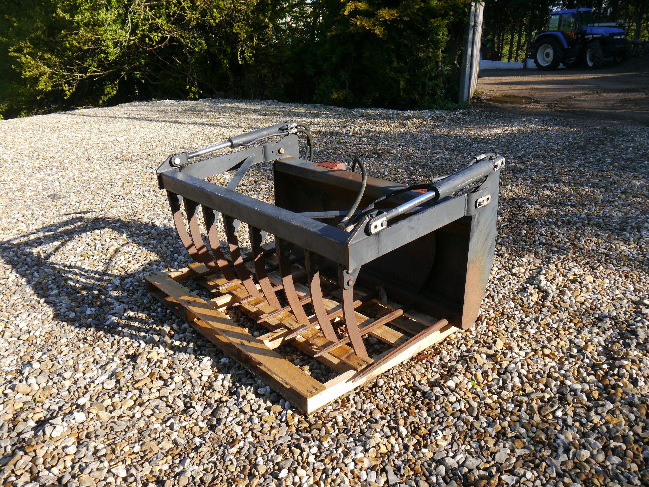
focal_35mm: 28
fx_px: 525
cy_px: 244
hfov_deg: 63.4
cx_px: 324
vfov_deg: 49.7
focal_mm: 14
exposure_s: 1/320
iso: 160
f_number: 5.6
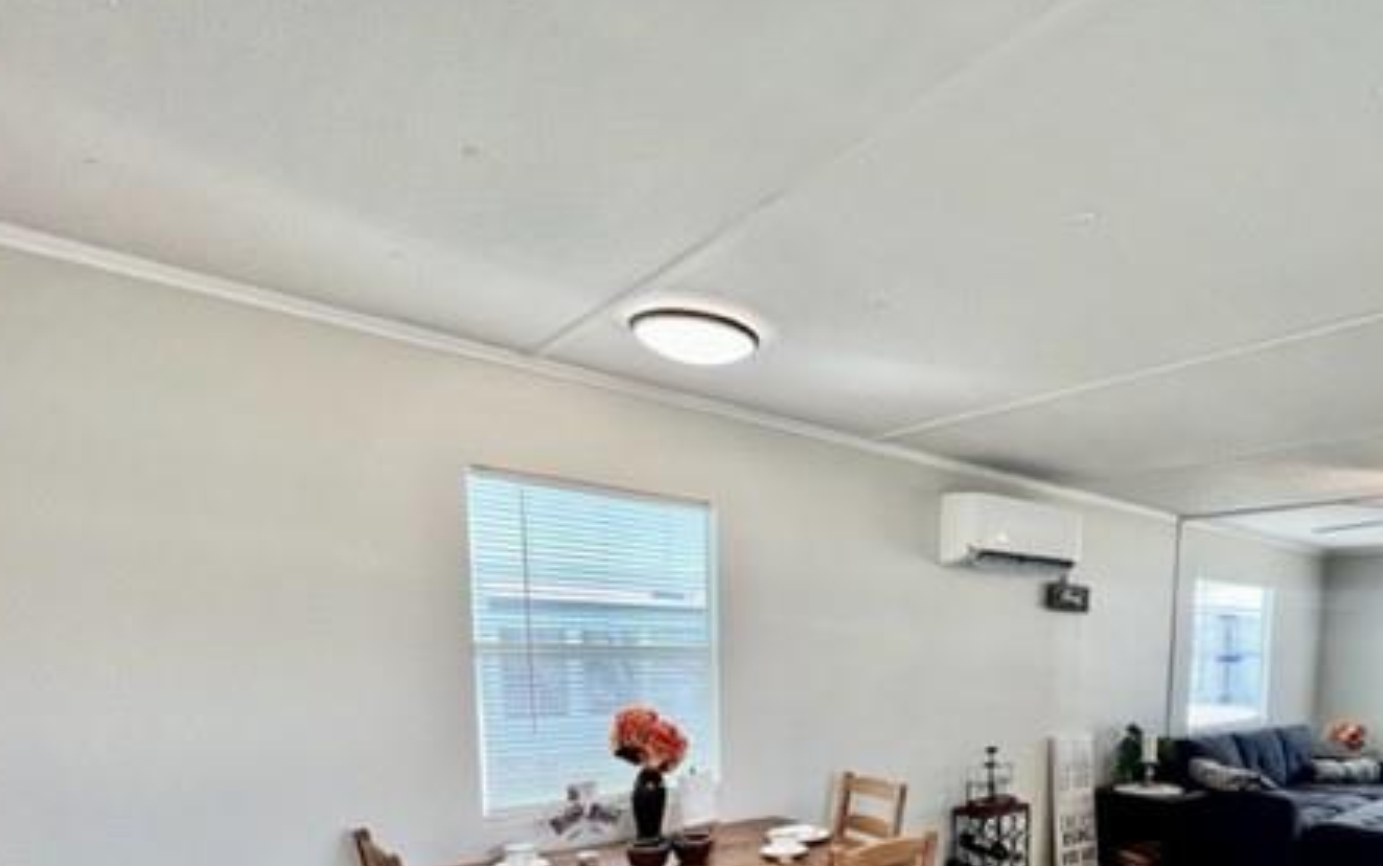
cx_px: 909
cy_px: 740
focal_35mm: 20
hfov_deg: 82.5
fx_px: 754
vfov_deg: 53.9
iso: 80
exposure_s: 1/122
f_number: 1.8
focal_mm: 1.57
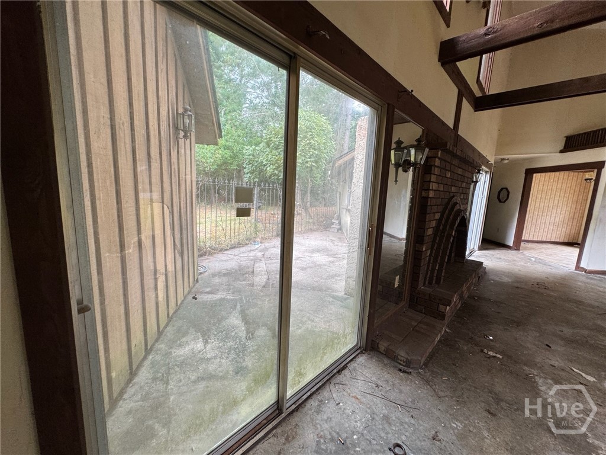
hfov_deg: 102.1
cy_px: 228
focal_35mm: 14
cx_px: 303
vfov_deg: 85.7
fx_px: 245
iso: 125
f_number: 2.2
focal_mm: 2.22
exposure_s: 1/60
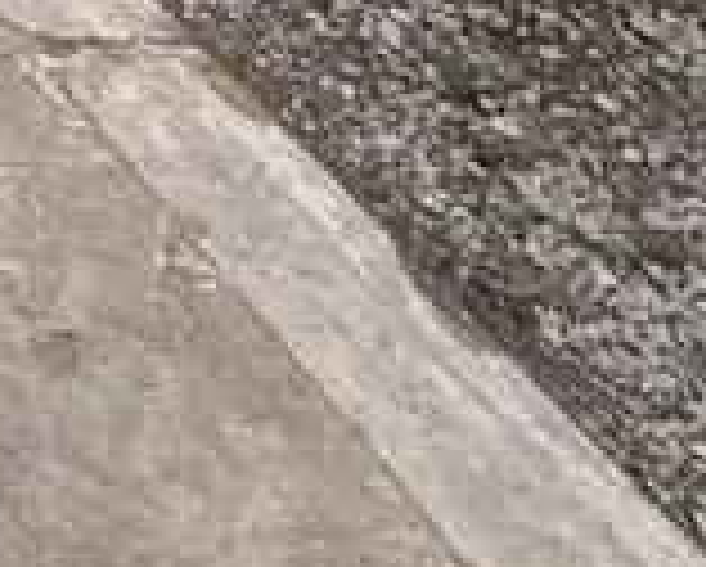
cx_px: -791
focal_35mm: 78
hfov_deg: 16.7
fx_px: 1632
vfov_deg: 14.9
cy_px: -666
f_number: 2.2
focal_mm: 2.22
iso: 125
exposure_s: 1/99
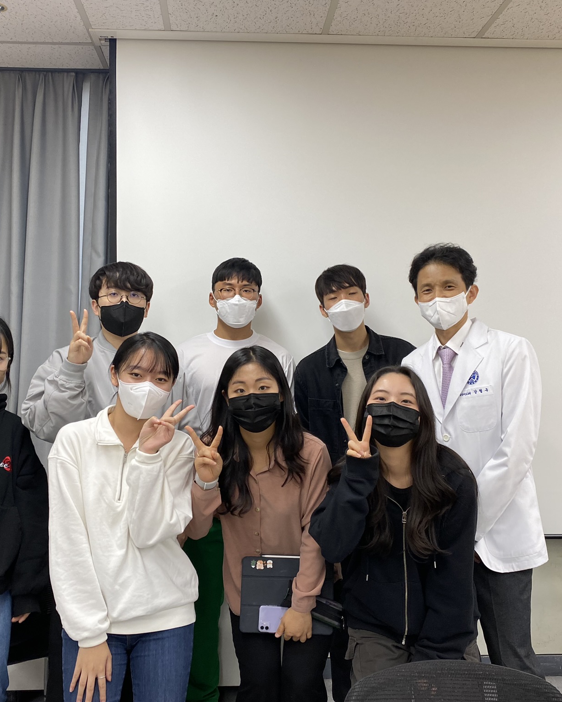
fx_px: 707
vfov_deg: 52.8
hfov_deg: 43.3
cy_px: 352
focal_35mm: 34
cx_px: 253
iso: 100
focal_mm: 4.25
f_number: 1.8
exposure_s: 1/120
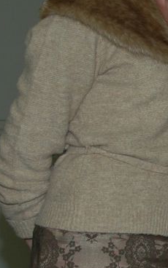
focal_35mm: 150
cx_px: 425
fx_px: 1099
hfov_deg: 8.0
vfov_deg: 13.9
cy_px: 161
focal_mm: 24
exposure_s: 1/60
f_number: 4
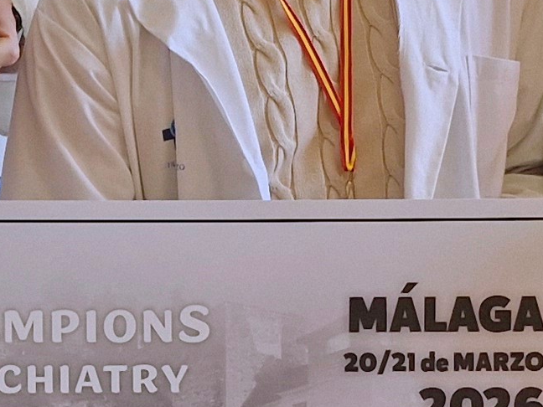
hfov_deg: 13.6
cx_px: -57
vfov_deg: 10.4
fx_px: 2227
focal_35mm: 142
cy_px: 413
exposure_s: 1/180
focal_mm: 5.54
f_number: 1.8
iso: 50
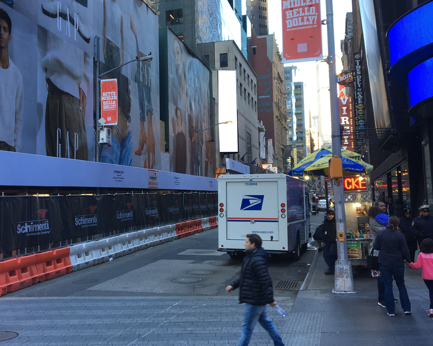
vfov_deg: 38.2
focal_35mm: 39
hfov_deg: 46.8
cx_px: 197
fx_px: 500
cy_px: 152
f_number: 2.2
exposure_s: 1/60
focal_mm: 4.15
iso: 25
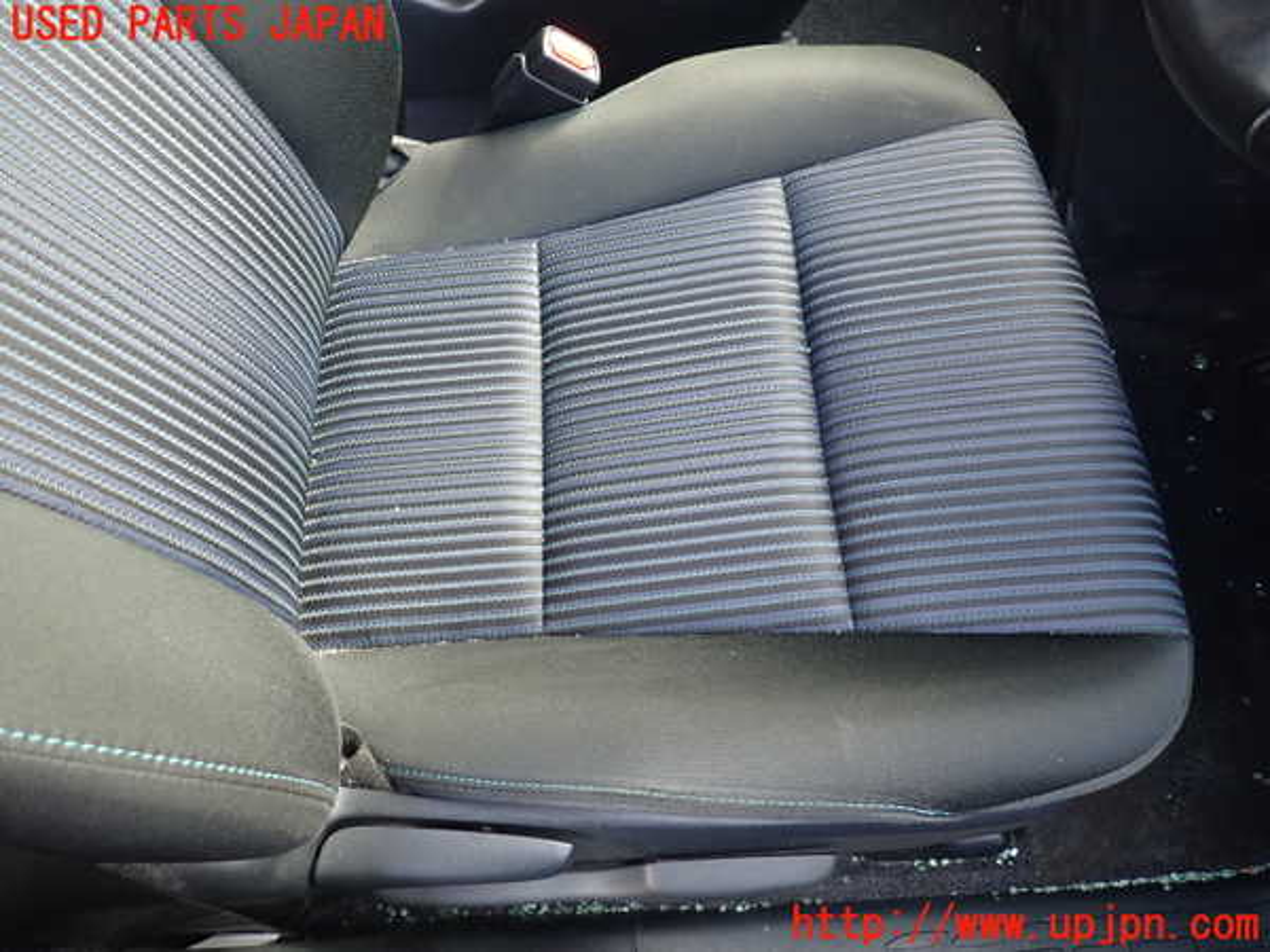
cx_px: 635
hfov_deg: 69.4
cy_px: 476
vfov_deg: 54.9
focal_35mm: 25
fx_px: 917
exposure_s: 1/60
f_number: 2
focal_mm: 4.5
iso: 200
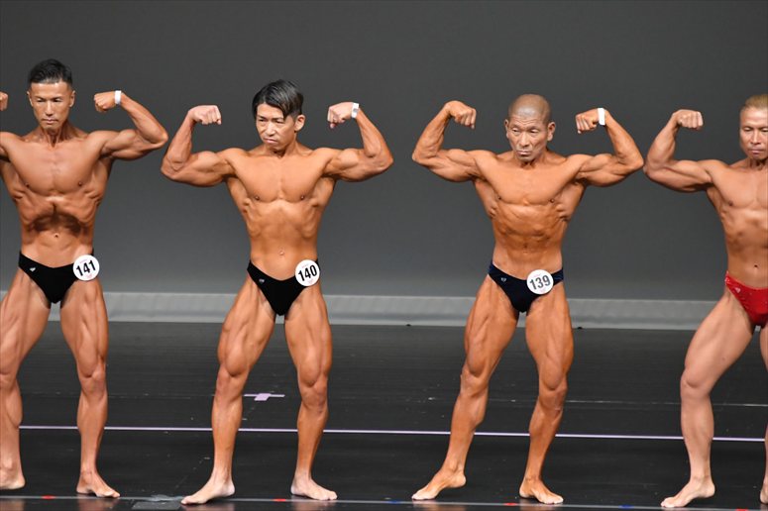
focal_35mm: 375
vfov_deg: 3.7
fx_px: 7996
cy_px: 256
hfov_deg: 5.5
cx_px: 384
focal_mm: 250
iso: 4000
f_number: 5.6
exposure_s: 1/400
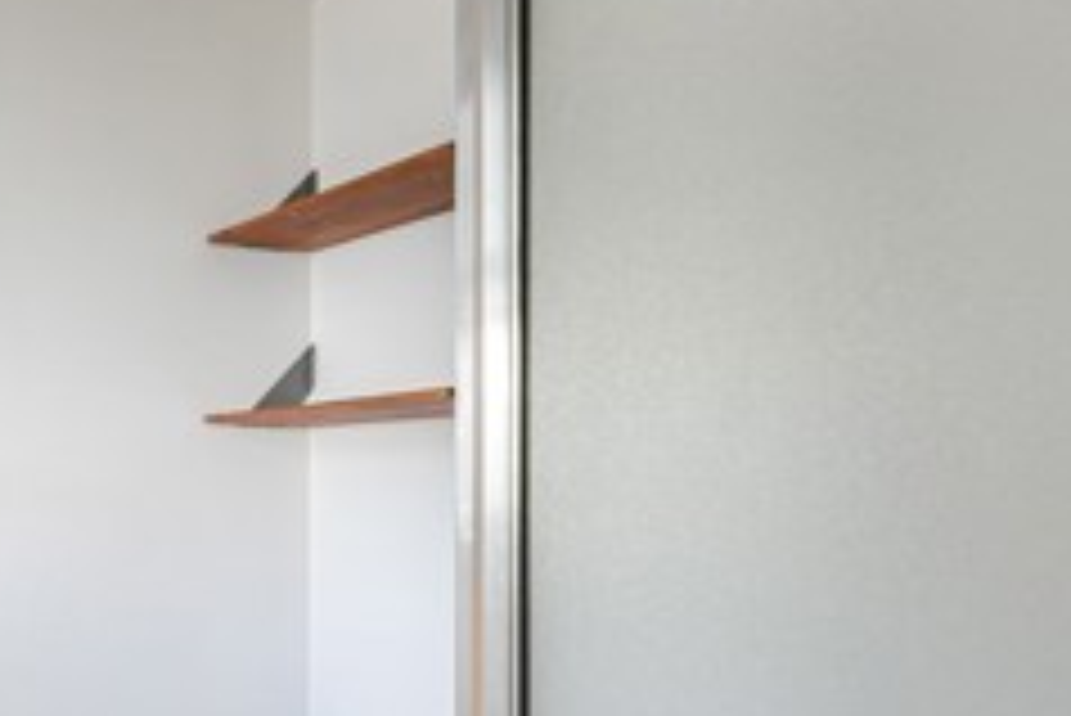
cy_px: 534
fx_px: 1280
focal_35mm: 43
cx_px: 0
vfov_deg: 30.7
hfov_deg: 39.9
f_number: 4
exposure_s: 1/10
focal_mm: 16
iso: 200
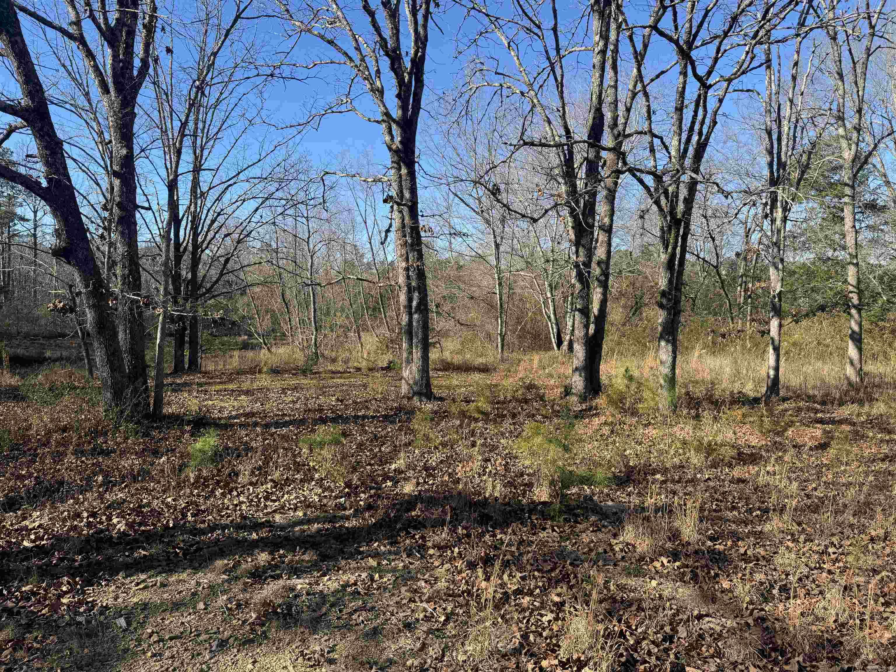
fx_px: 621
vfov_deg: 56.8
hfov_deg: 71.6
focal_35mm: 24
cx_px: 448
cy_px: 336
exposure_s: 1/1721
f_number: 1.78
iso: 80
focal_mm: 6.76
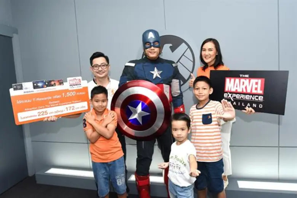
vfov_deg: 51.3
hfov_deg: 71.5
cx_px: 148
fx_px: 206
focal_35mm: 25
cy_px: 99
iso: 2500
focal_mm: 25
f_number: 6.3
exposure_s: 1/200
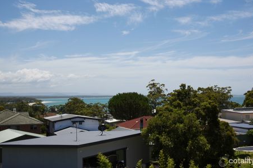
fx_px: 295
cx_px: 132
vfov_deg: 31.8
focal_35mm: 42
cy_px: 84
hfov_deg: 46.4
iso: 320
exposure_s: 1/250
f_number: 20
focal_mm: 40
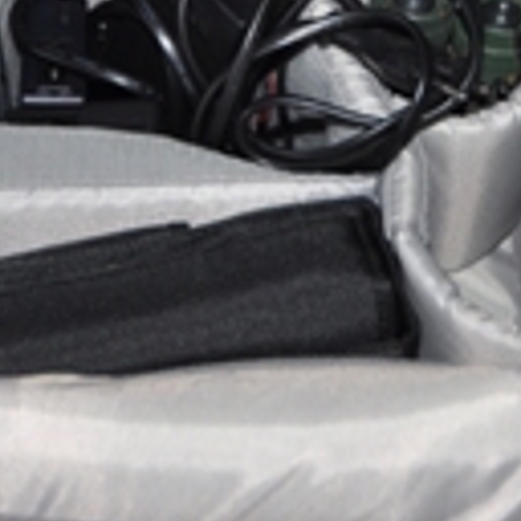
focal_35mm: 98
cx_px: 293
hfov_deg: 17.7
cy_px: 28
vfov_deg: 17.4
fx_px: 1669
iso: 400
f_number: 4
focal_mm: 22
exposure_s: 1/60
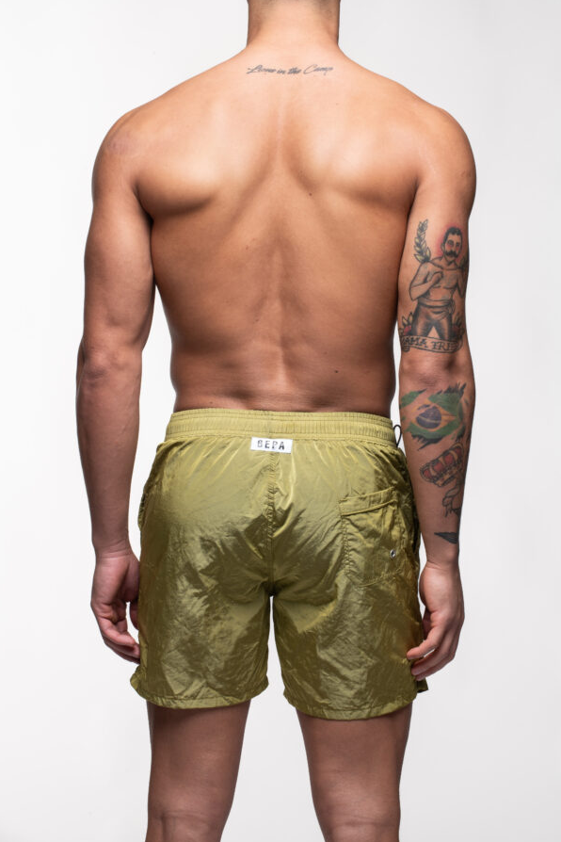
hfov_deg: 11.3
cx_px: 280
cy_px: 421
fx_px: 2828
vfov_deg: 16.9
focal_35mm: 121
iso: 200
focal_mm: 120
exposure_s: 1/125
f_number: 16
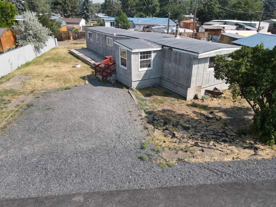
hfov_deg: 71.6
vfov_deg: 56.8
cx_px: 138
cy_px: 104
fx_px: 191
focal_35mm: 24
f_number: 2.8
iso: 100
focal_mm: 4.5
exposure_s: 1/400
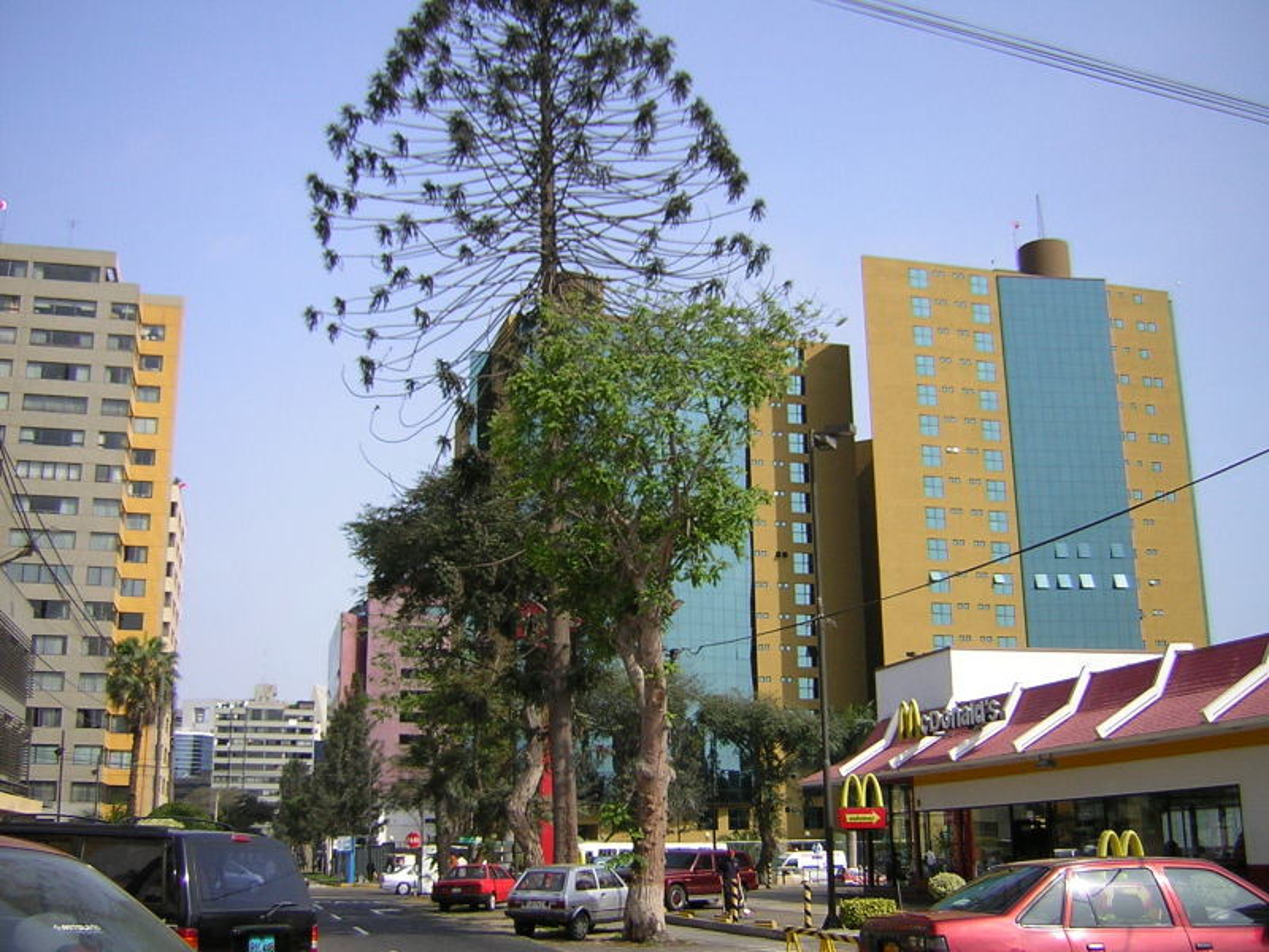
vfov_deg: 39.7
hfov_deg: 51.4
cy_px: 476
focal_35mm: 36
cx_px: 634
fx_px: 1320
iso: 50
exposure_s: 1/906
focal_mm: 4.7
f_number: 2.6
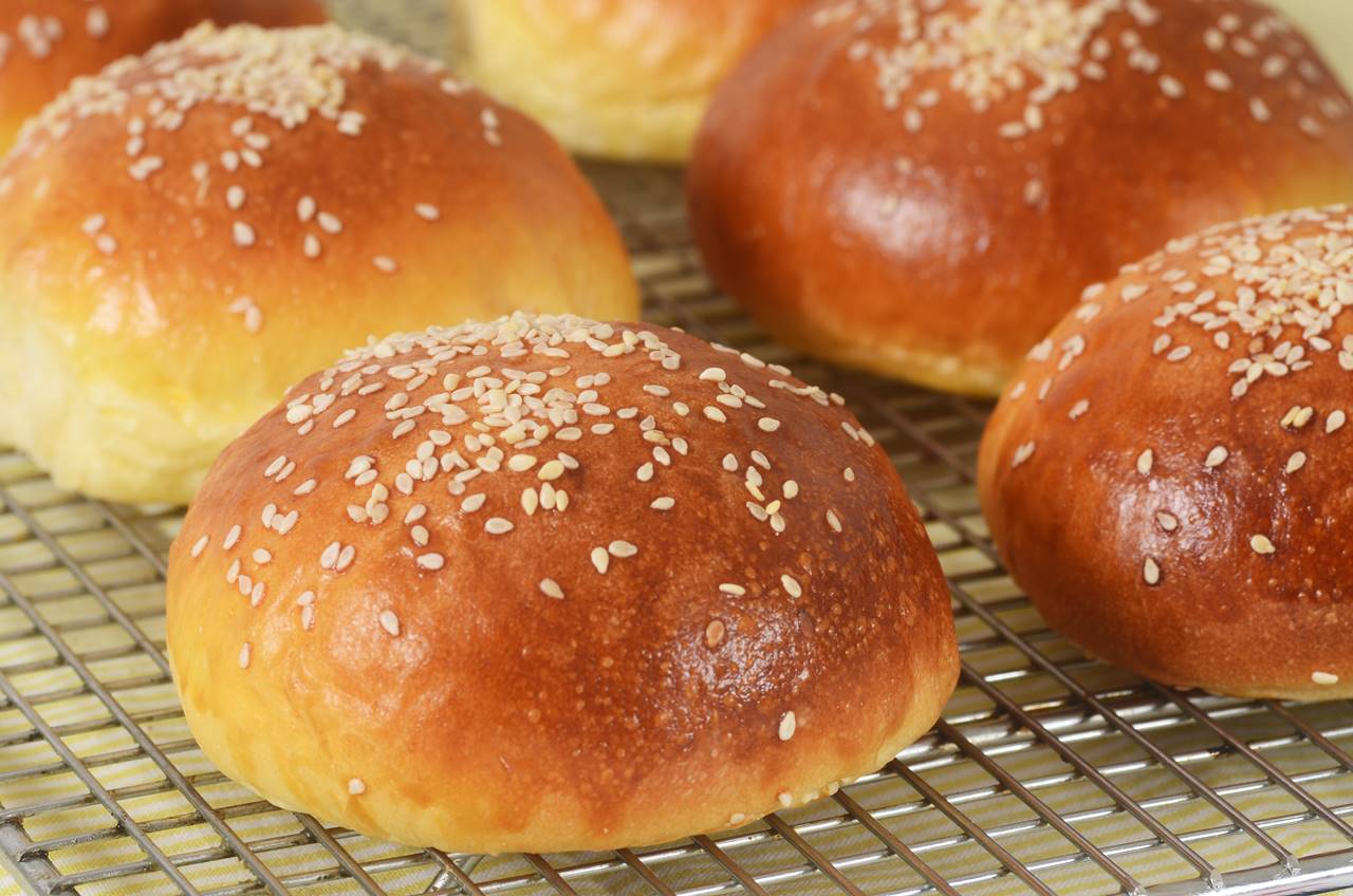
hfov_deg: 13.1
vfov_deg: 8.7
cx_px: 676
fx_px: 5908
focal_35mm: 158
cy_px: 448
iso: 100
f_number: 8
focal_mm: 105
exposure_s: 1/100
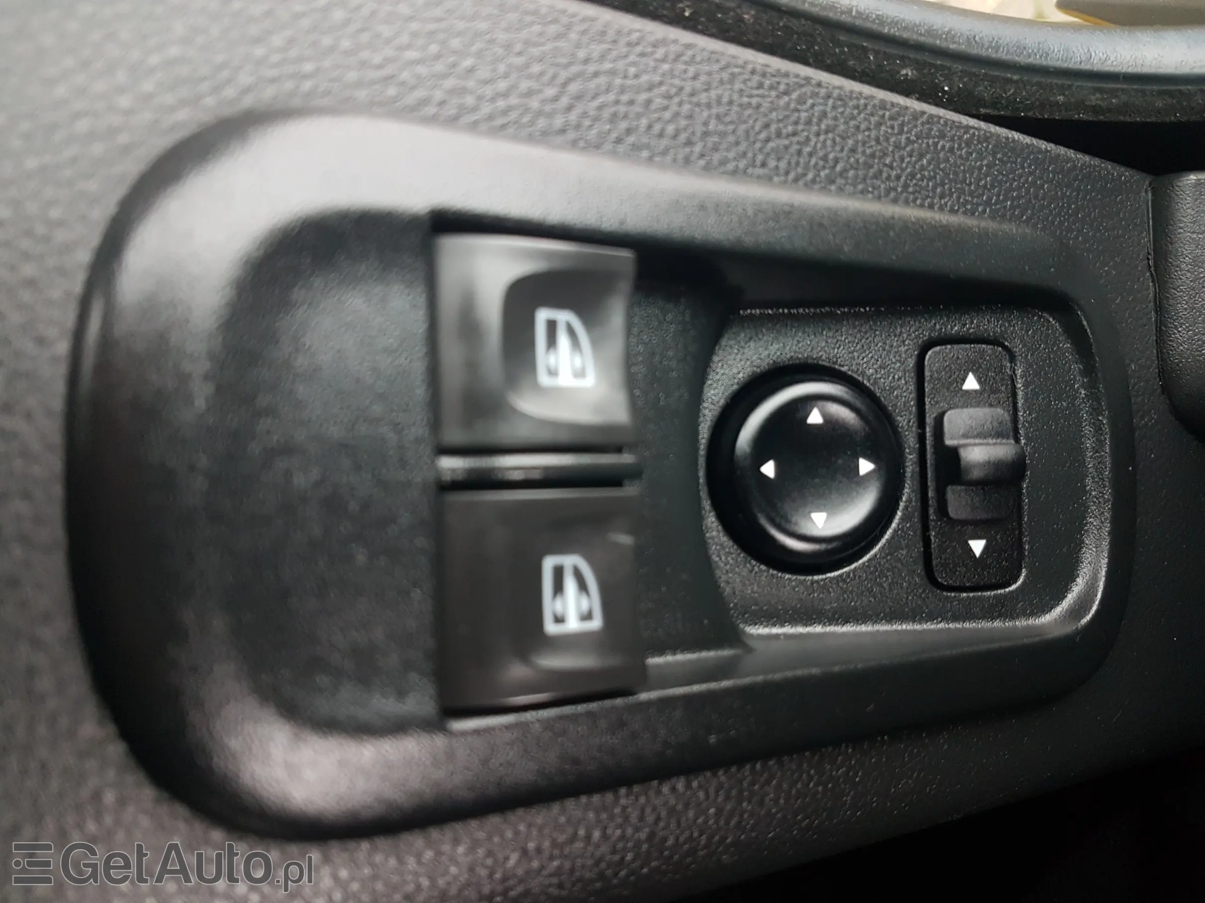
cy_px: 452
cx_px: 602
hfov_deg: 67.3
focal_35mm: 26
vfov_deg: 53.1
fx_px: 905
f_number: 1.7
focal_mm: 4.2
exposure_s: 1/33
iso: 200
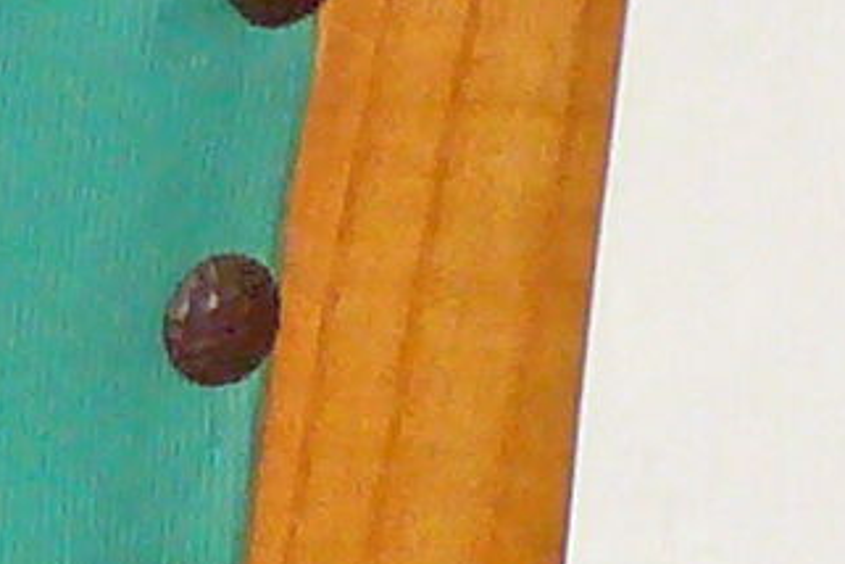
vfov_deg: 2.3
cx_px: -2051
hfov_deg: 3.4
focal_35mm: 589
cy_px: 2079
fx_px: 13824
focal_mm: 10.5
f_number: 3.7
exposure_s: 1/30
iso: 400
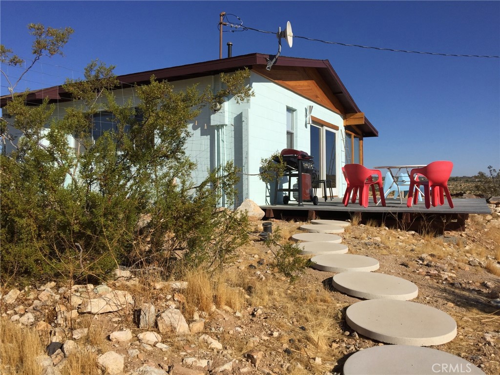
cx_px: 250
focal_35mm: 29
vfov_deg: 48.2
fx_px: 419
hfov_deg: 61.7
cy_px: 188
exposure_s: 1/3968
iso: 32
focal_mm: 4.15
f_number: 2.2
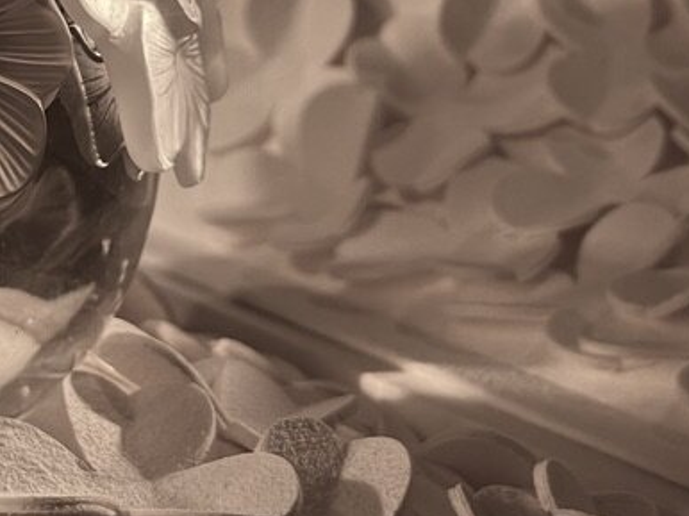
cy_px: 68
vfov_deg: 10.7
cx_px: -145
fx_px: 2745
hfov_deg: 13.9
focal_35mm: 138
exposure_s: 1/675
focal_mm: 6
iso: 25
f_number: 2
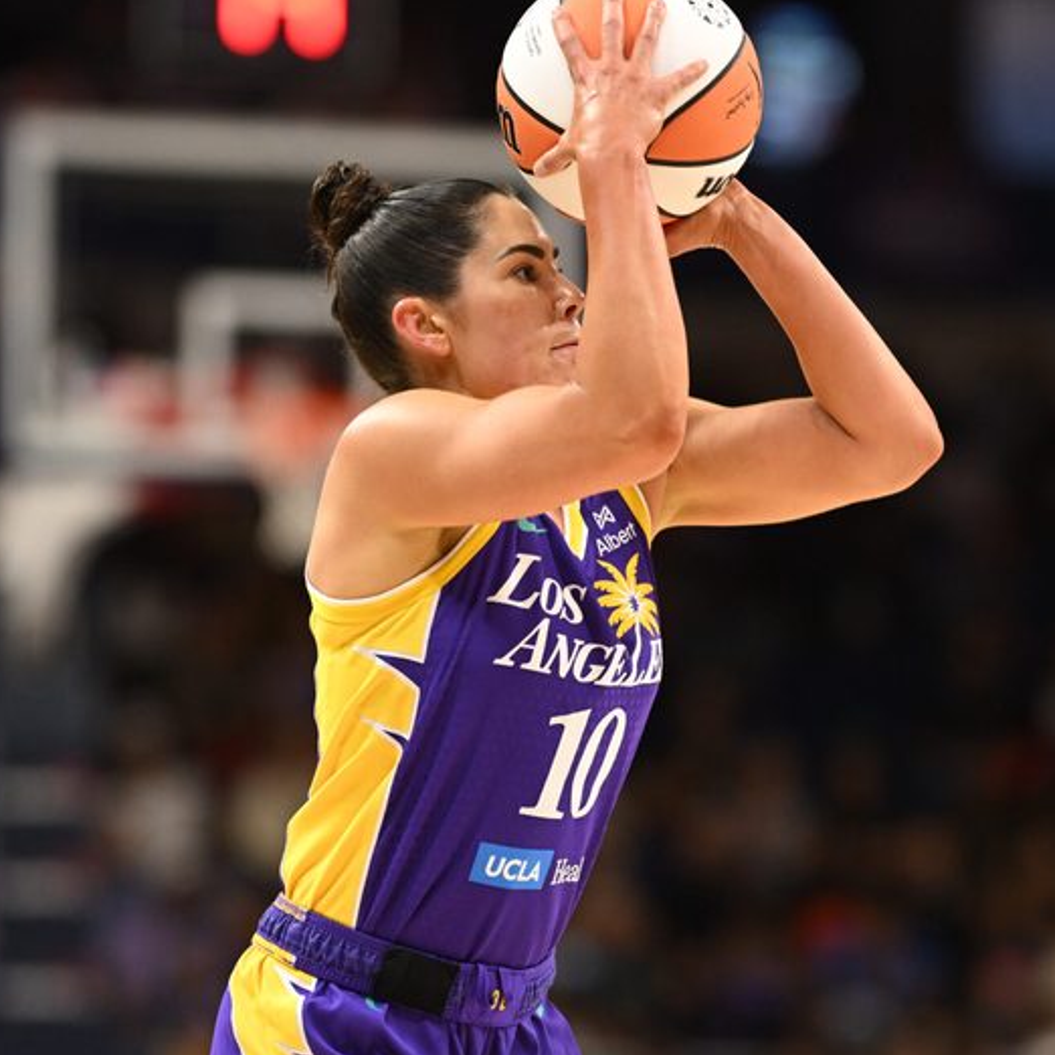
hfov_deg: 7.8
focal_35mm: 225
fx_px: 7758
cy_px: 617
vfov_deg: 7.8
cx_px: 683
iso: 1250
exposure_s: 1/1000
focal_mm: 135
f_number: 1.8
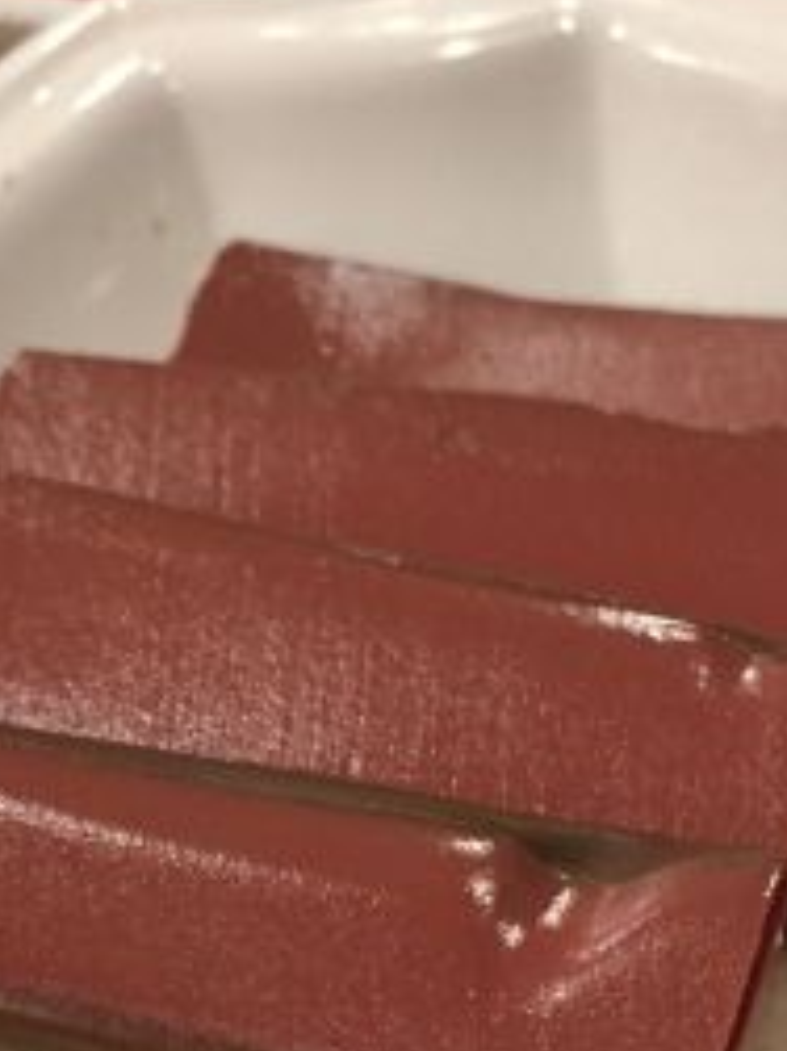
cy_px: 978
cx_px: 419
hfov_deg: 18.2
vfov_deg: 23.4
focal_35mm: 81
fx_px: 2457
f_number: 2.2
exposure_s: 1/33
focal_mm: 4.15
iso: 200
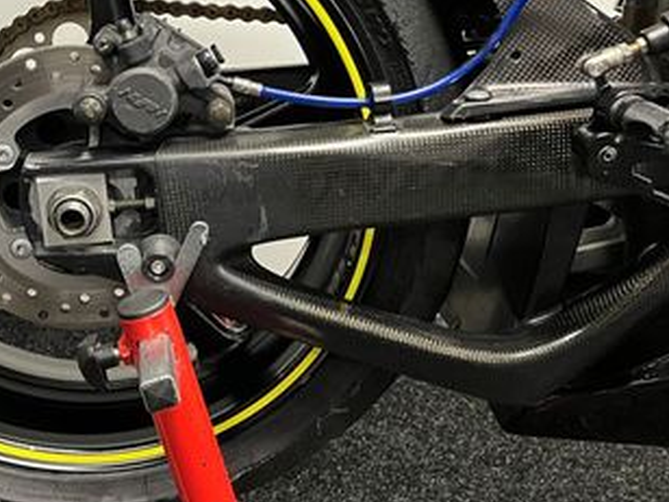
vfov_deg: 26.8
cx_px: 189
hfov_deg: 35.0
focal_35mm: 54
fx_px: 1044
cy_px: 154
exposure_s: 1/50
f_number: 1.6
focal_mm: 5.1
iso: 320
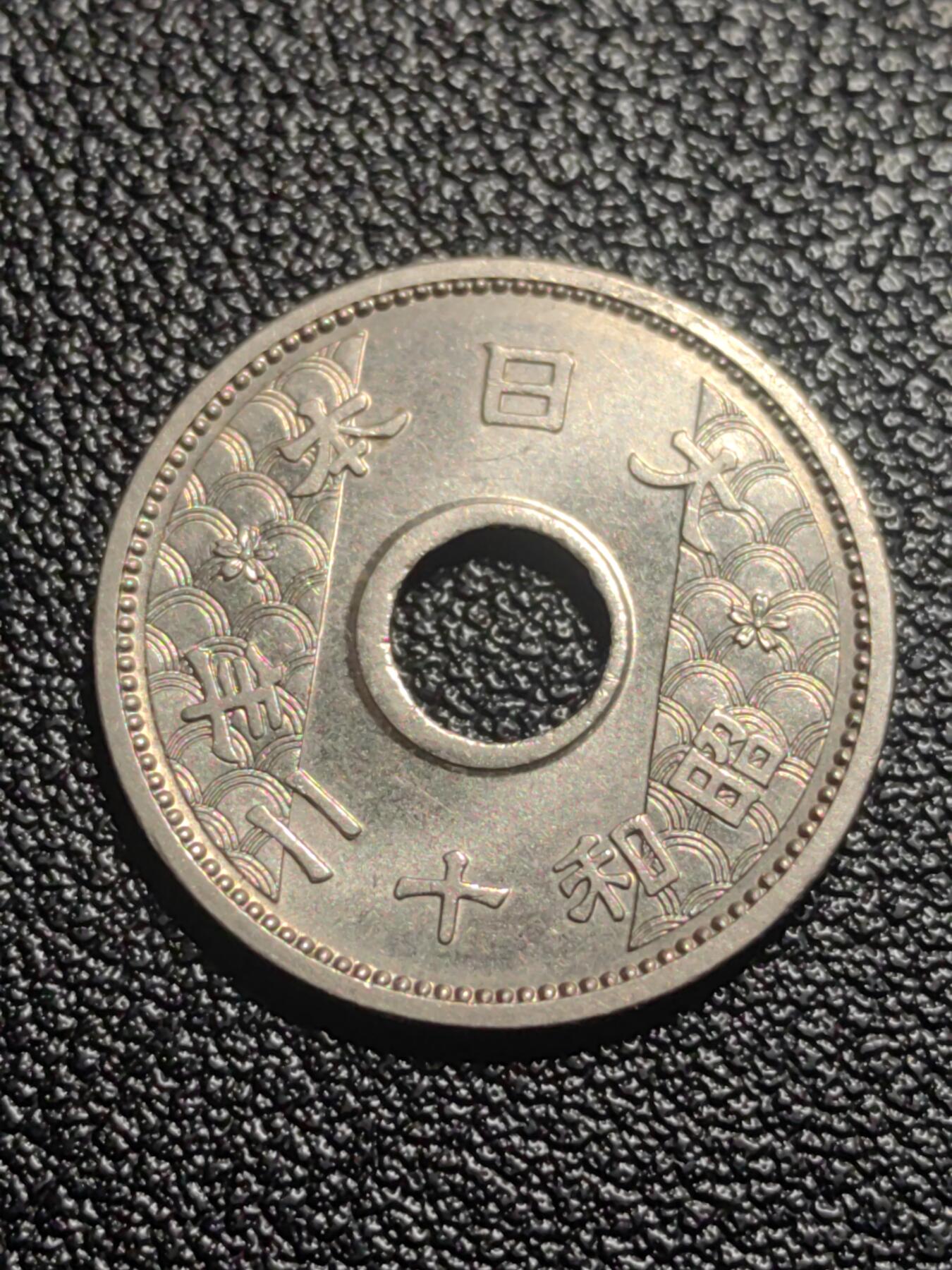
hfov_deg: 17.8
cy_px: 635
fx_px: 3044
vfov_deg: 23.6
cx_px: 476
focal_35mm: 83
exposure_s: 1/124
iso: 50
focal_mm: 5.75
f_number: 2
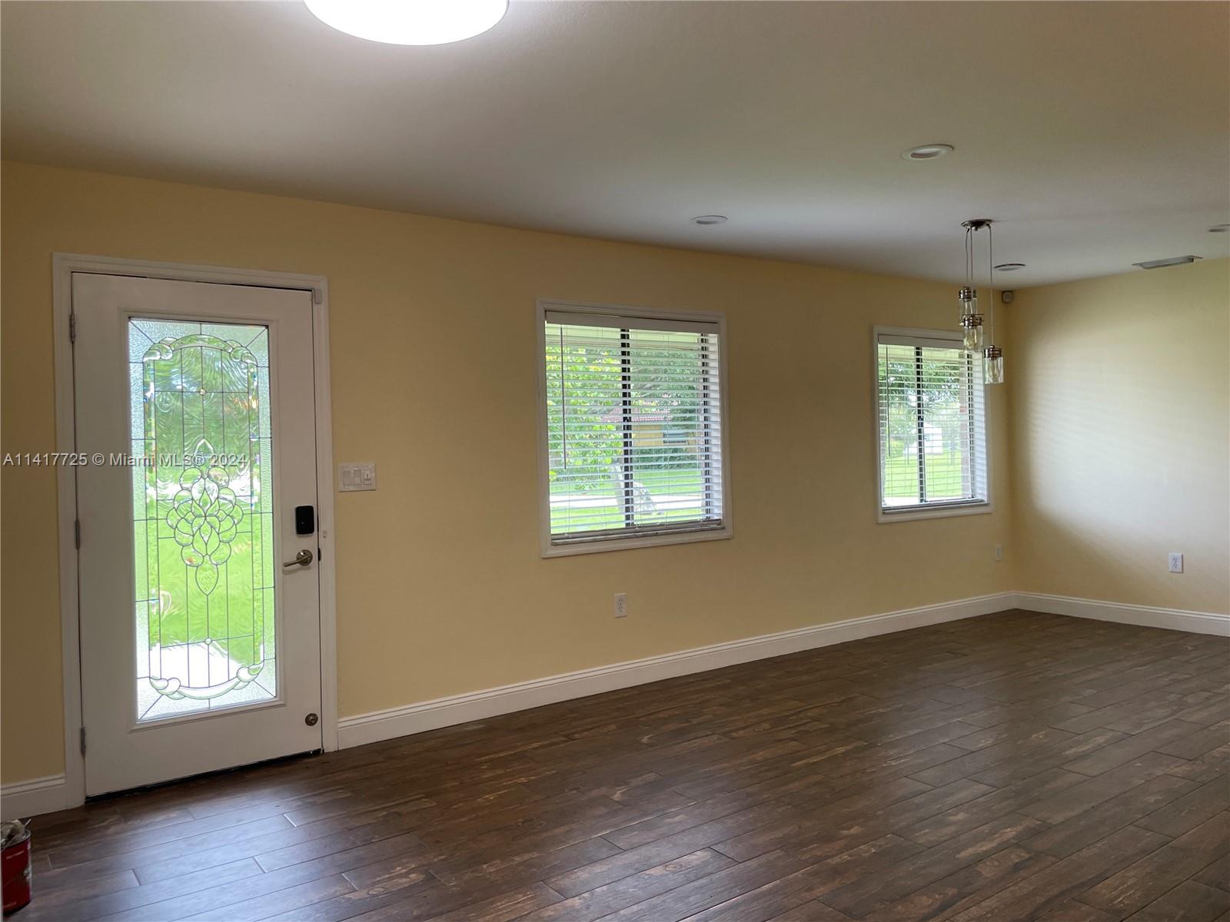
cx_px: 615
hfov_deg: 67.3
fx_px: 924
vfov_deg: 53.1
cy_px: 461
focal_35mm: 26
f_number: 1.6
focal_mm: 4.2
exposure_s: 1/120
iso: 64
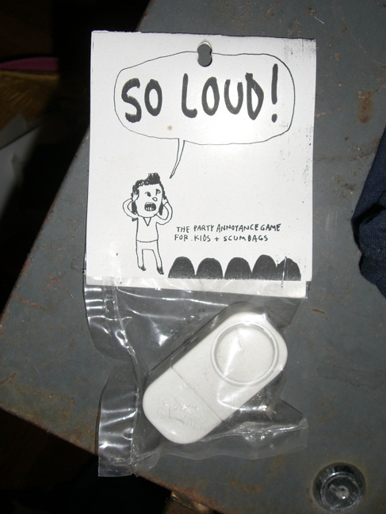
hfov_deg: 35.1
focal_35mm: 41
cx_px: 197
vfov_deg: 45.7
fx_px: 609
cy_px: 239
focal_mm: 6.2
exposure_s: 1/60
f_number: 2.7
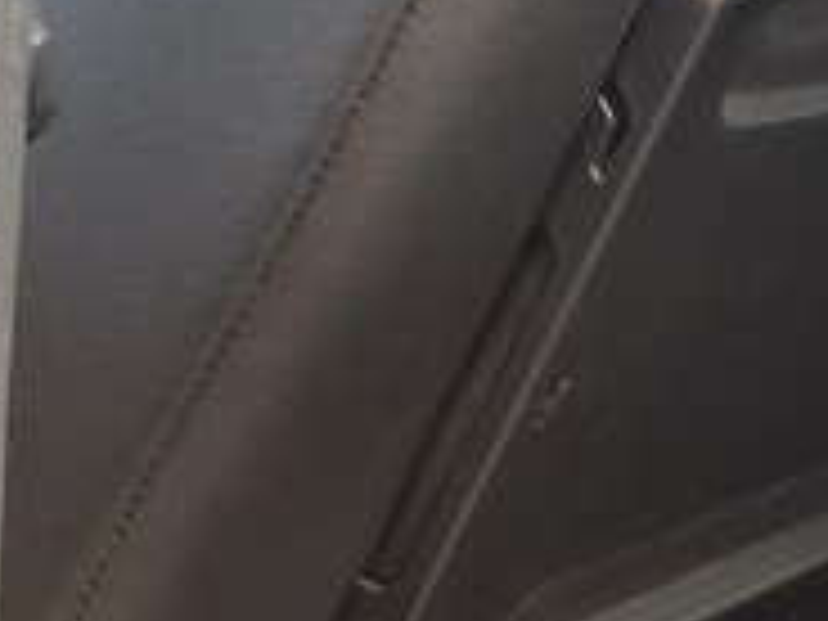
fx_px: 3062
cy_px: -99
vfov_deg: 11.4
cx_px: 2236
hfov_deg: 11.4
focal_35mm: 128
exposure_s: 1/100
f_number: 1.7
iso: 500
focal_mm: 6.25
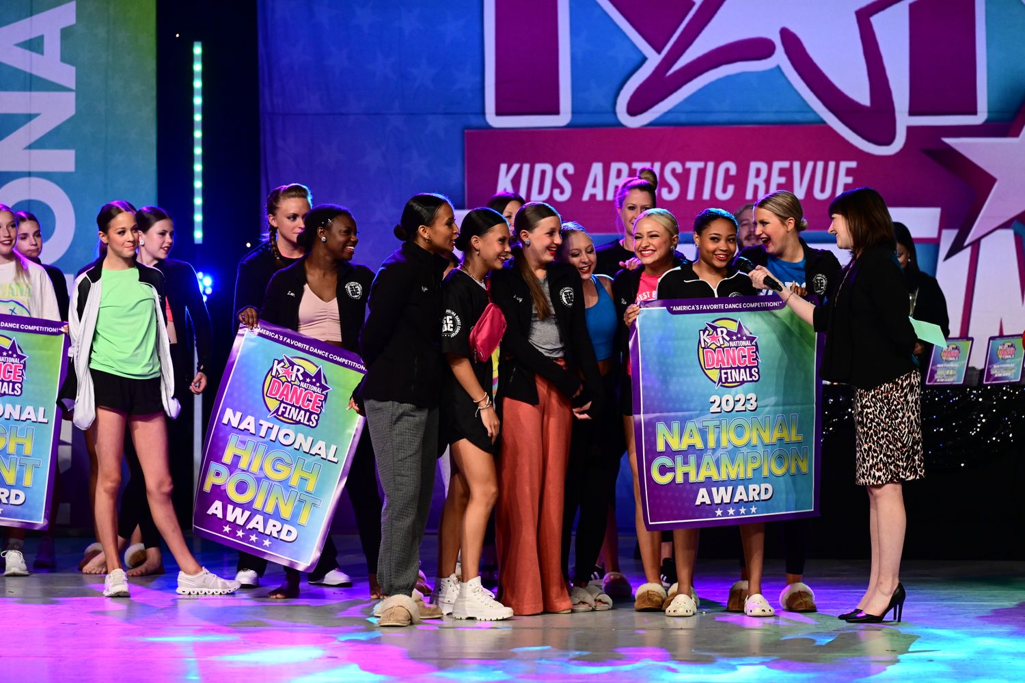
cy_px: 342
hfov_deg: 10.3
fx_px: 5694
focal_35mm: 200
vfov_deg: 6.9
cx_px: 512
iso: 4000
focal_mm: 200
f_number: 4.5
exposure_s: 1/500
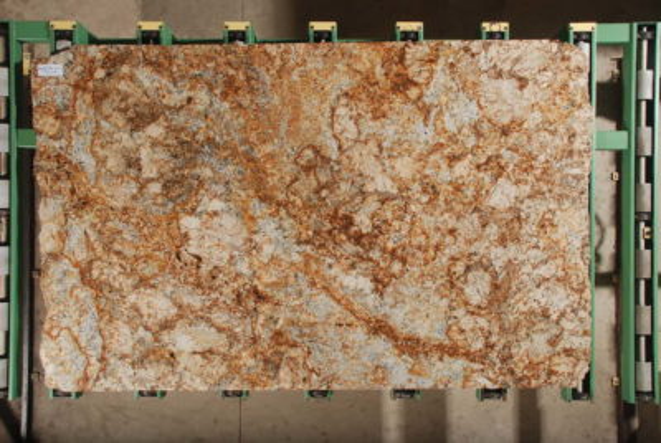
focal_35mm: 36
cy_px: 222
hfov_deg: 53.1
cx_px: 330
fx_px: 662
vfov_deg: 37.0
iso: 500
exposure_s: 1/250
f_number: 11
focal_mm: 24
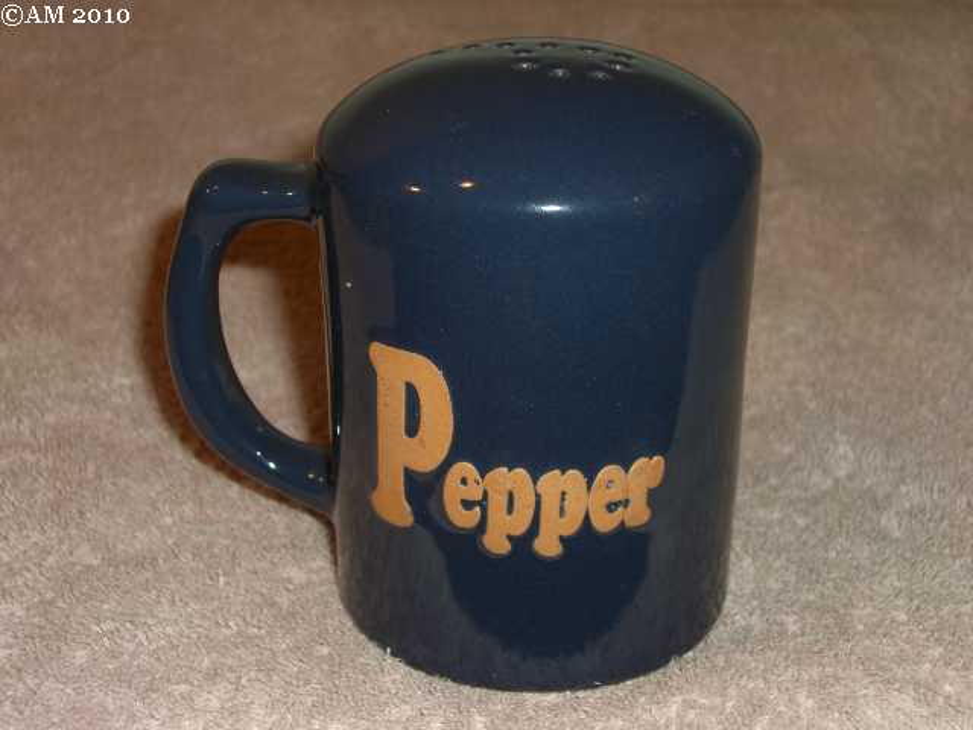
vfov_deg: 26.6
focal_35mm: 55
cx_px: 486
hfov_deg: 34.9
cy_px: 365
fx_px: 1546
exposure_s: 1/60
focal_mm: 11.5
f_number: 3.4
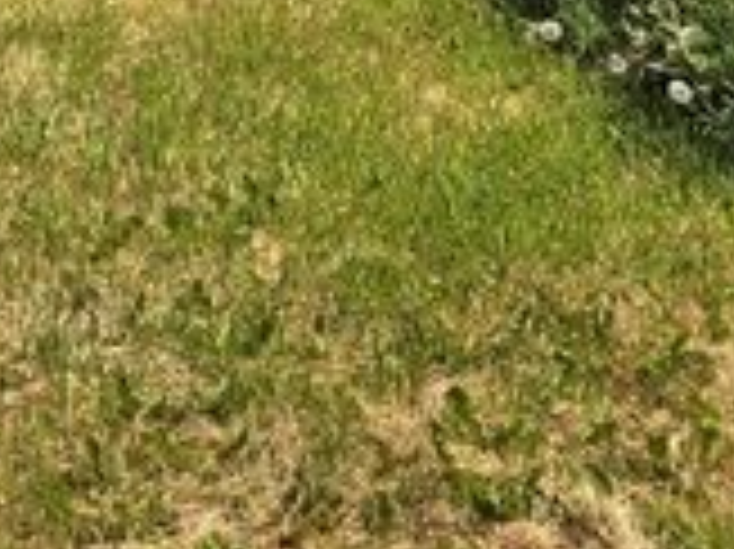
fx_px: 2098
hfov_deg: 18.1
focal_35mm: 99
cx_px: -297
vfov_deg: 12.7
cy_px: -623
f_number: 1.8
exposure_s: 1/2021
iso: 25
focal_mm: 5.4
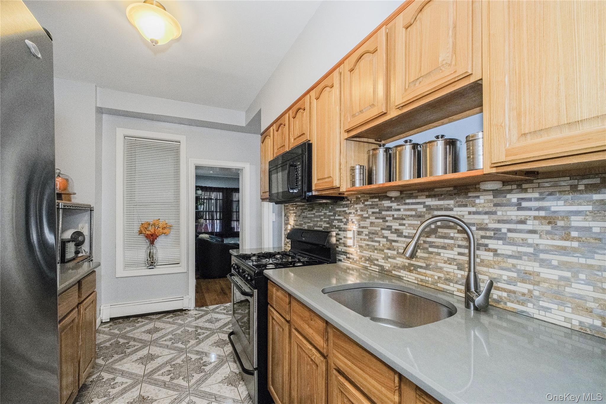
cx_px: 303
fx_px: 252
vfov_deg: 77.3
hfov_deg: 100.4
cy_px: 202
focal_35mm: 15
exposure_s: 1/50
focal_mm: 10
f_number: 8
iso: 1600
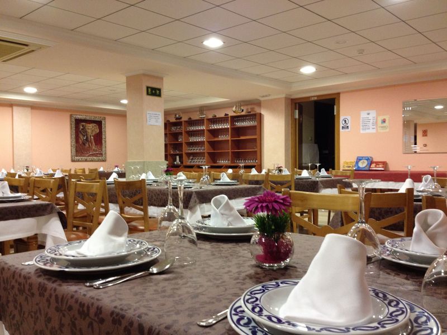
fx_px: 452
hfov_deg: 52.6
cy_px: 168
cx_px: 224
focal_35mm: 35
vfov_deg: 40.7
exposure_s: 1/20
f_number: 2.4
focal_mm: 4.28
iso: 200
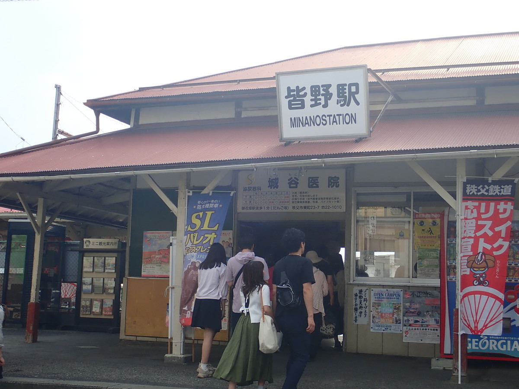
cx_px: 260
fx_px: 795
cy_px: 194
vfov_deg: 27.5
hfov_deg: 36.2
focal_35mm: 53
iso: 100
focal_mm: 9.61
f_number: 4.5
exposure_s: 1/250
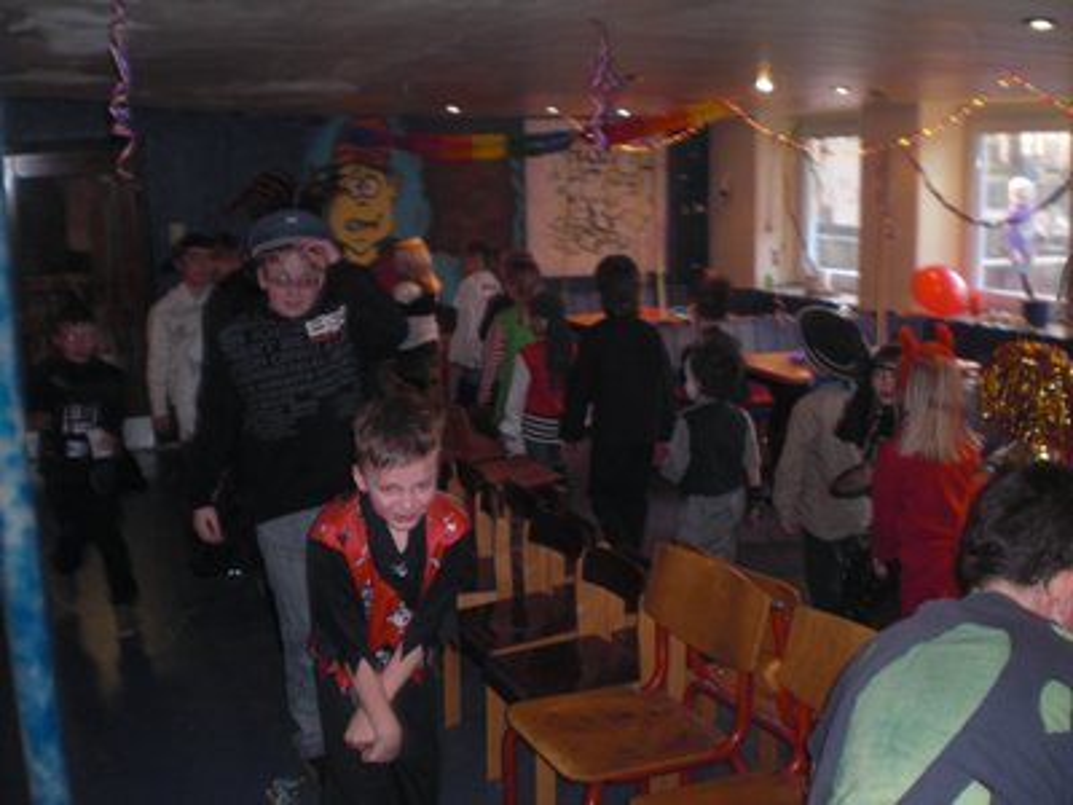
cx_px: 536
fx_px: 1178
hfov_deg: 49.0
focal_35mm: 38
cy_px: 402
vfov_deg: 37.7
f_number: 3.1
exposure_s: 1/30
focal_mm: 6.3
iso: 200
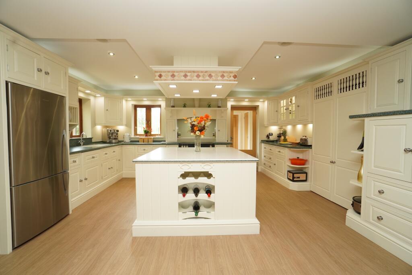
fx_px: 172
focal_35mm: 15
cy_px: 138
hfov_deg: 100.4
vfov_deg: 77.3
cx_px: 206
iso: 640
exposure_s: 1/30
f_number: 7.1
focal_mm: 10
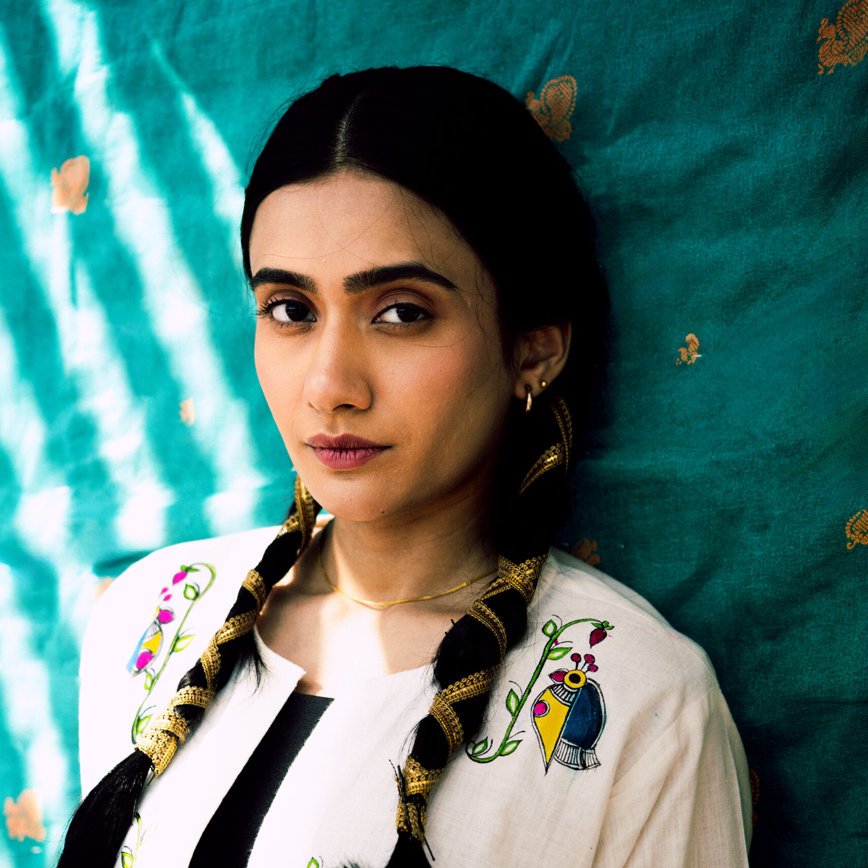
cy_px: 635
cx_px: 434
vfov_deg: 18.0
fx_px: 2723
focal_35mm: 96
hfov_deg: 18.1
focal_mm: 75
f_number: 3.5
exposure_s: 1/400
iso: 160
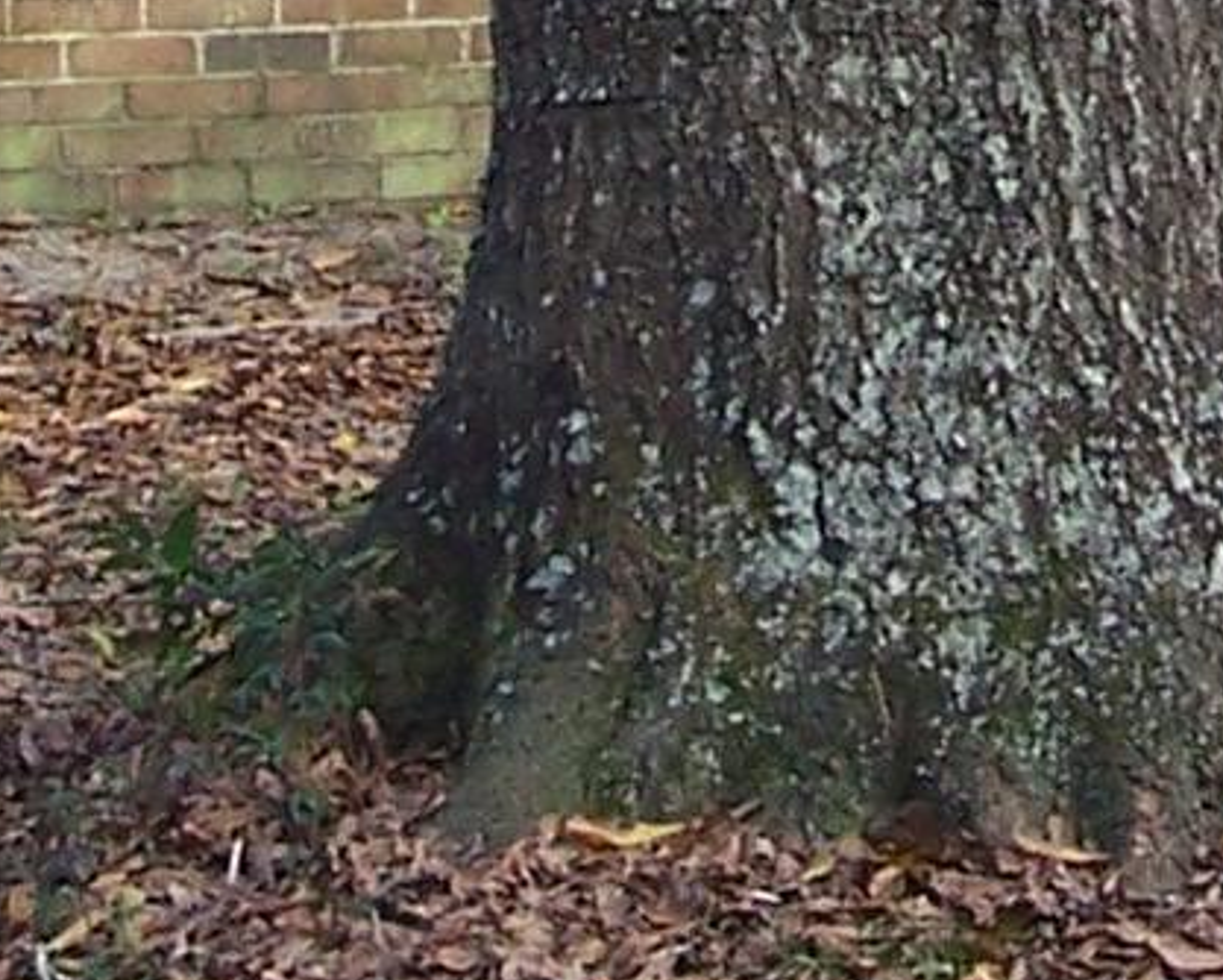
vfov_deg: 6.6
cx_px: 1337
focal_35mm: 229
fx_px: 8293
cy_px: -601
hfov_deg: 8.4
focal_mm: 6.3
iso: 80
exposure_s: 1/200
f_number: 2.8
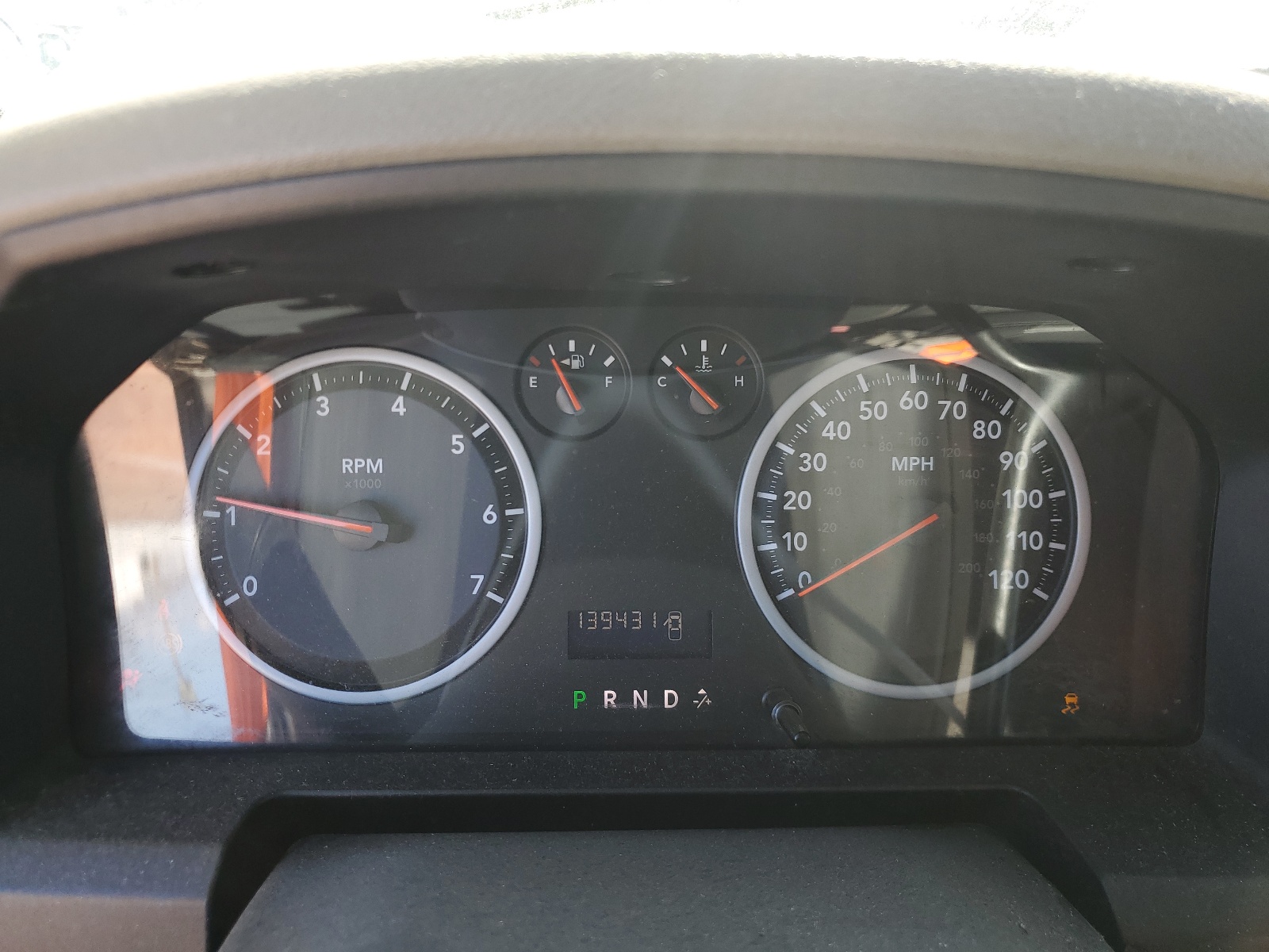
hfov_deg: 67.3
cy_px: 476
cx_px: 634
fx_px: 953
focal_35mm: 26
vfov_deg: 53.1
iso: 50
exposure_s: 1/227
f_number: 1.5
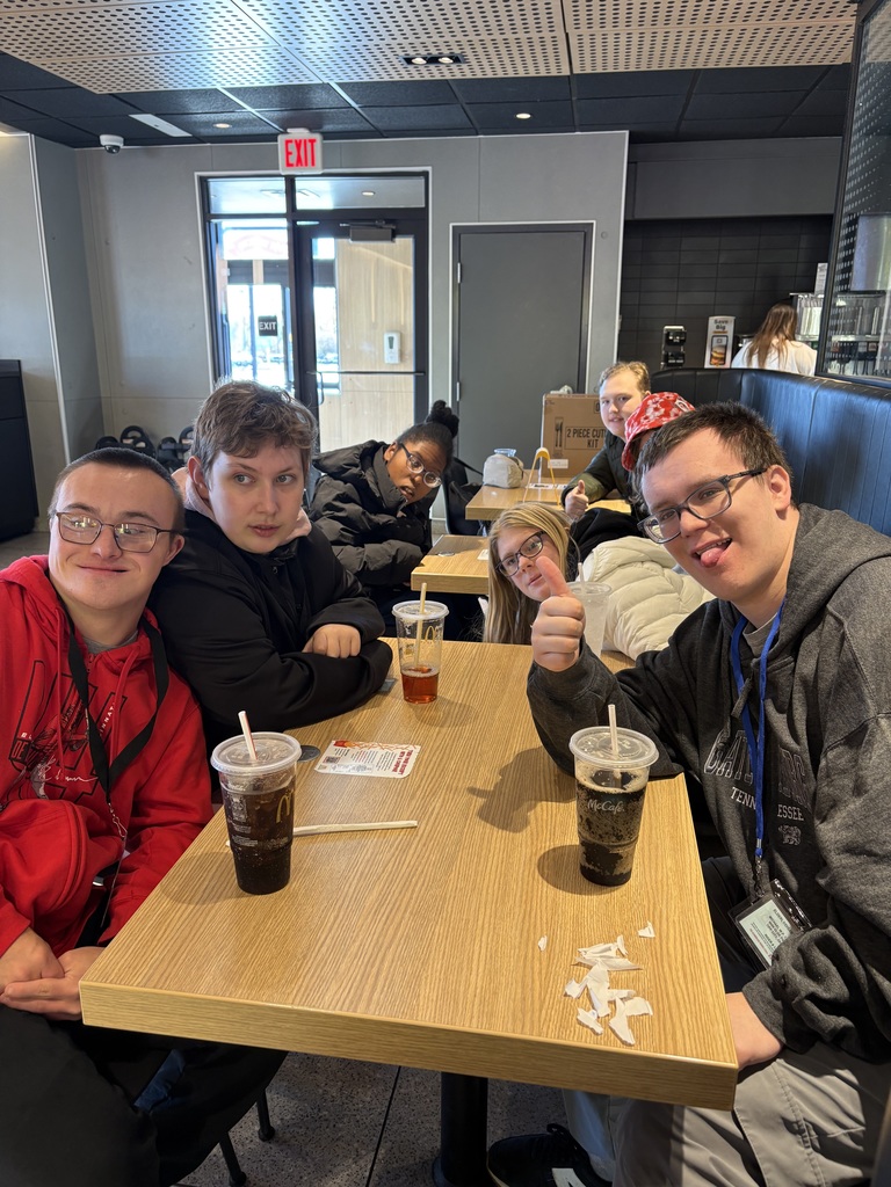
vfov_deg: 67.3
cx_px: 446
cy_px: 594
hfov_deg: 53.1
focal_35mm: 26
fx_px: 892
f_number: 1.6
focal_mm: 5.96
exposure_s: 1/72
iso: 125
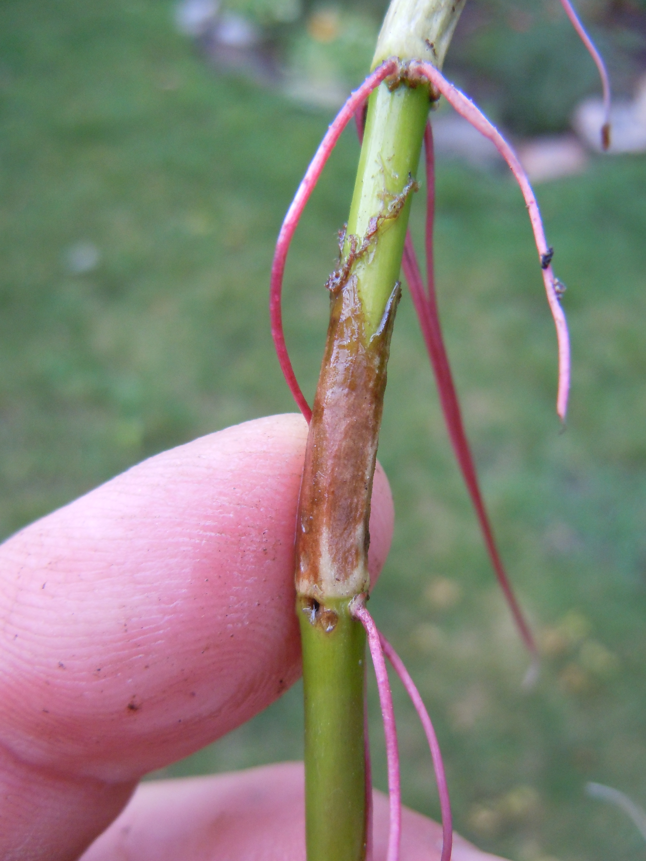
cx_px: 323
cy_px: 430
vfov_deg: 60.0
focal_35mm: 30
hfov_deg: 46.8
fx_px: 746
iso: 320
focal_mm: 5.4
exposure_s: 1/60
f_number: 3.5
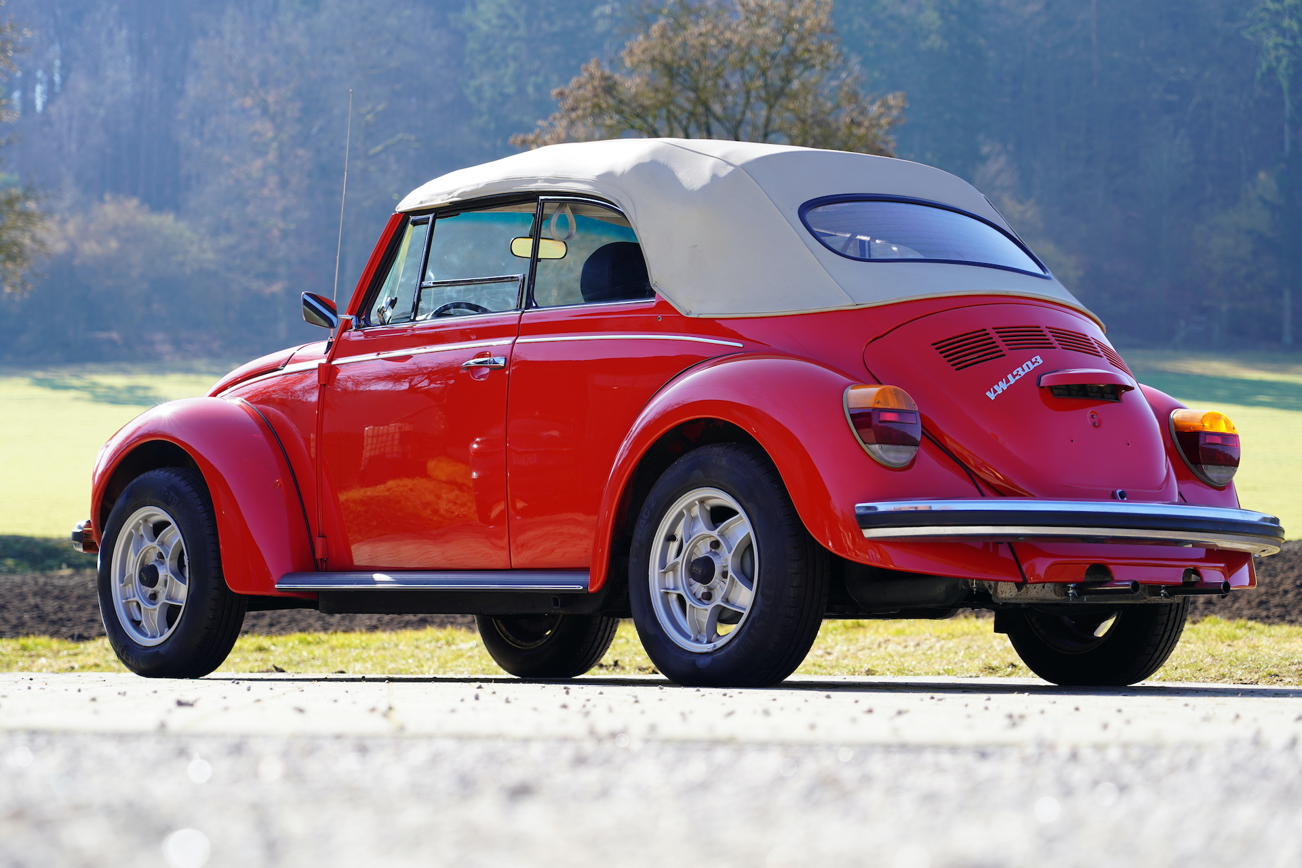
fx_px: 3797
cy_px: 434
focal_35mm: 105
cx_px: 651
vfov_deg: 13.0
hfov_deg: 19.5
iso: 100
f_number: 5.6
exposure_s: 1/160
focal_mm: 105
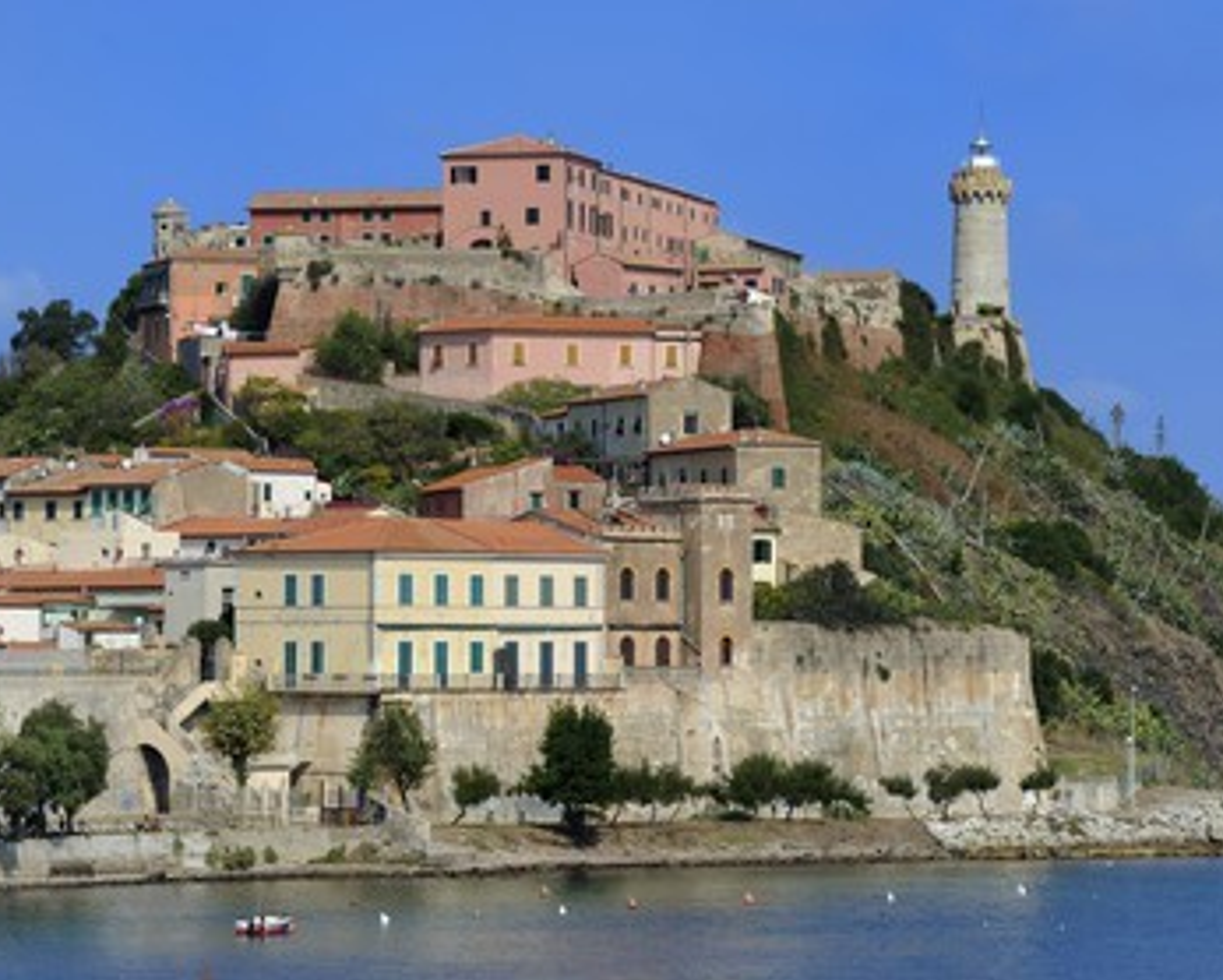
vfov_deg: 9.4
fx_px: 5976
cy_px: 490
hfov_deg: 11.7
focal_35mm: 165
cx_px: 580
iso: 200
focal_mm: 145
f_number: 13
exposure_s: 1/320
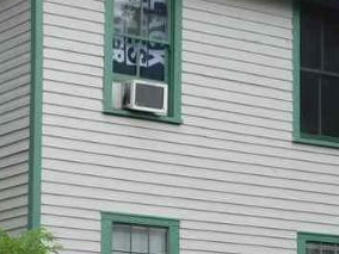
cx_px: 207
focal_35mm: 144
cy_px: 280
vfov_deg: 10.2
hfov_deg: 13.7
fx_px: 1410
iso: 125
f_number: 3.6
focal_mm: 7.1
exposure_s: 1/400
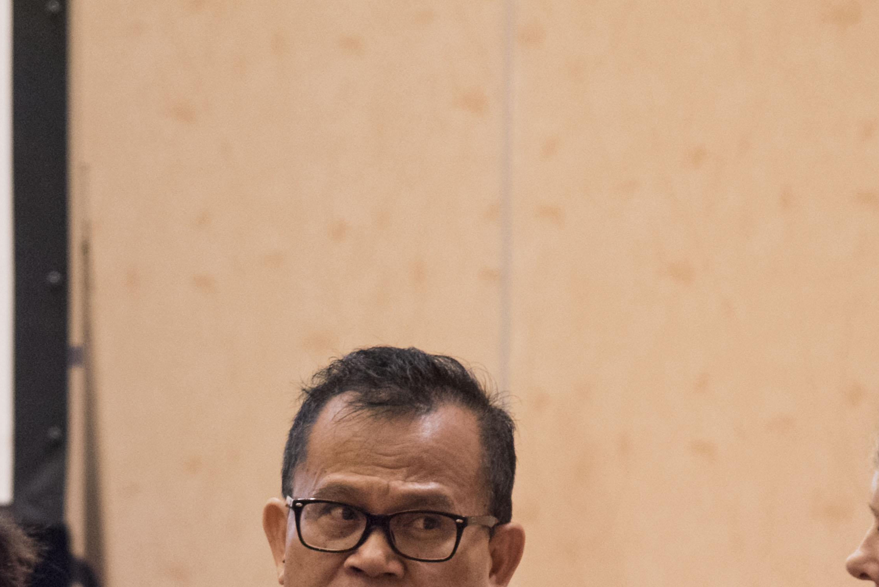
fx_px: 7840
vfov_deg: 4.3
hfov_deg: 6.4
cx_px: 327
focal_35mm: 321
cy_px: 772
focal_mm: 120
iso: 5000
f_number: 4
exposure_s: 1/200
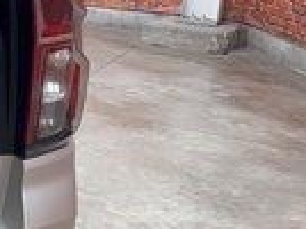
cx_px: -295
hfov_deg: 14.4
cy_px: 87
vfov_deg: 12.8
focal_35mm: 115
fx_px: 1015
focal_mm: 6.76
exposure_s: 1/120
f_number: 1.78
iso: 100
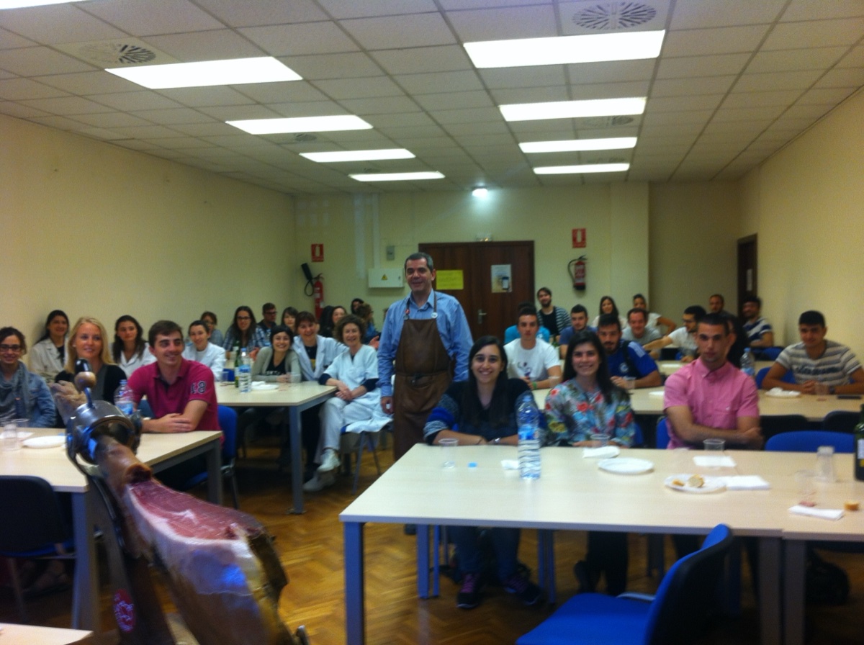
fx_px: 872
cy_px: 322
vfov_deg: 40.6
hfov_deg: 52.7
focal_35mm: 35
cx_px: 432
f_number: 2.8
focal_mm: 3.85
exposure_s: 1/24
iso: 100
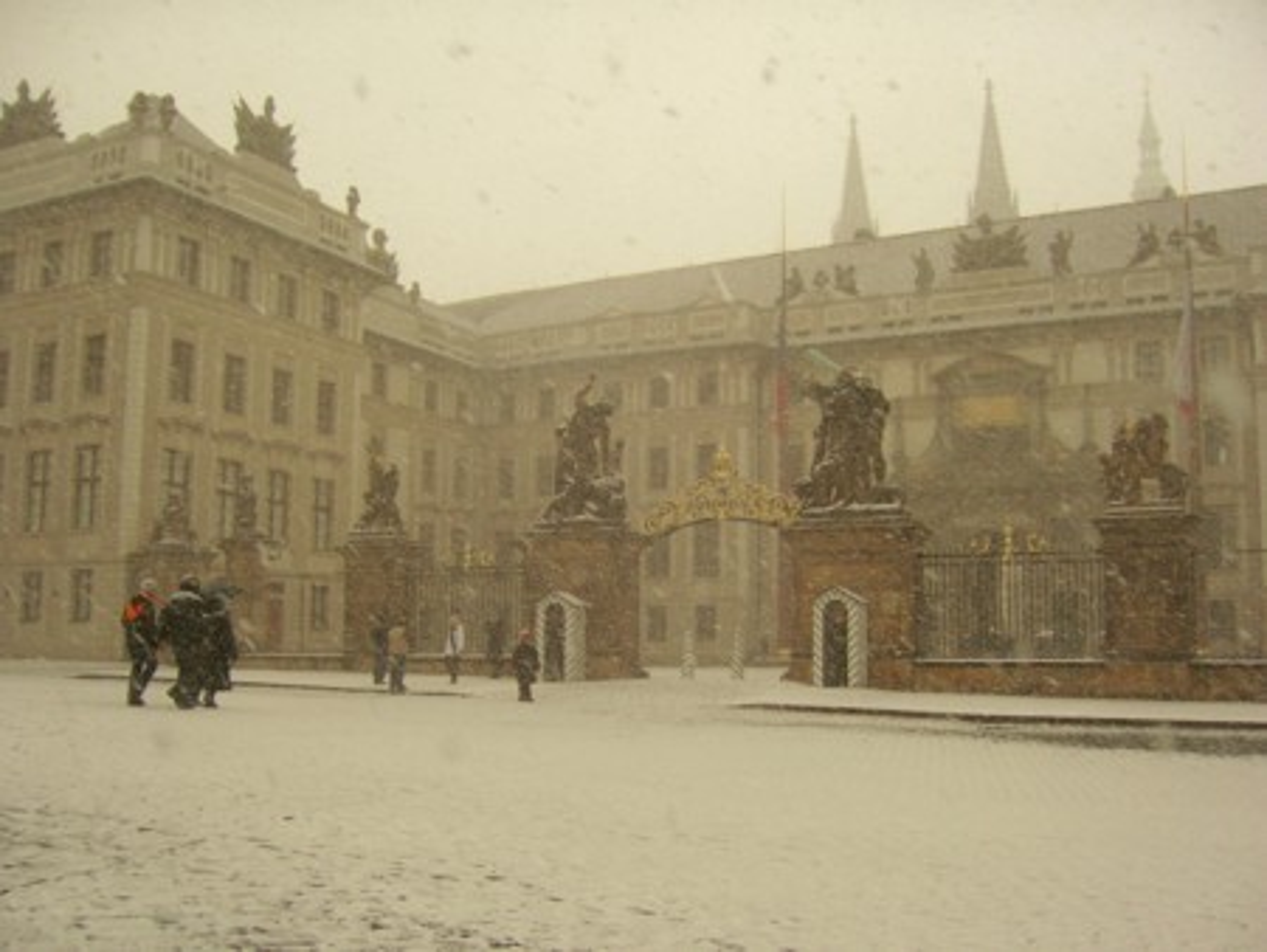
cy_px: 476
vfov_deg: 39.7
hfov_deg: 51.3
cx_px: 634
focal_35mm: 36
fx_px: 1318
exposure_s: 1/180
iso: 64
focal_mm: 60
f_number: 2.8
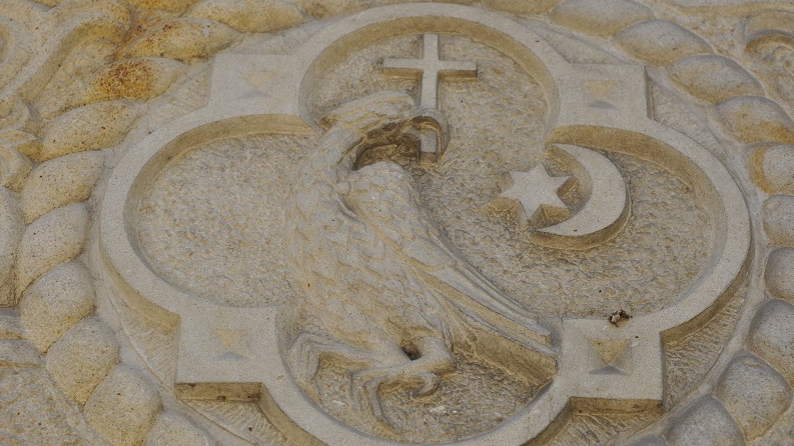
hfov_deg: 16.0
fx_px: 2832
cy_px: 226
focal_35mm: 135
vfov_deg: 9.0
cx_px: 396
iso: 500
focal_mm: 85
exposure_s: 1/500
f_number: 11
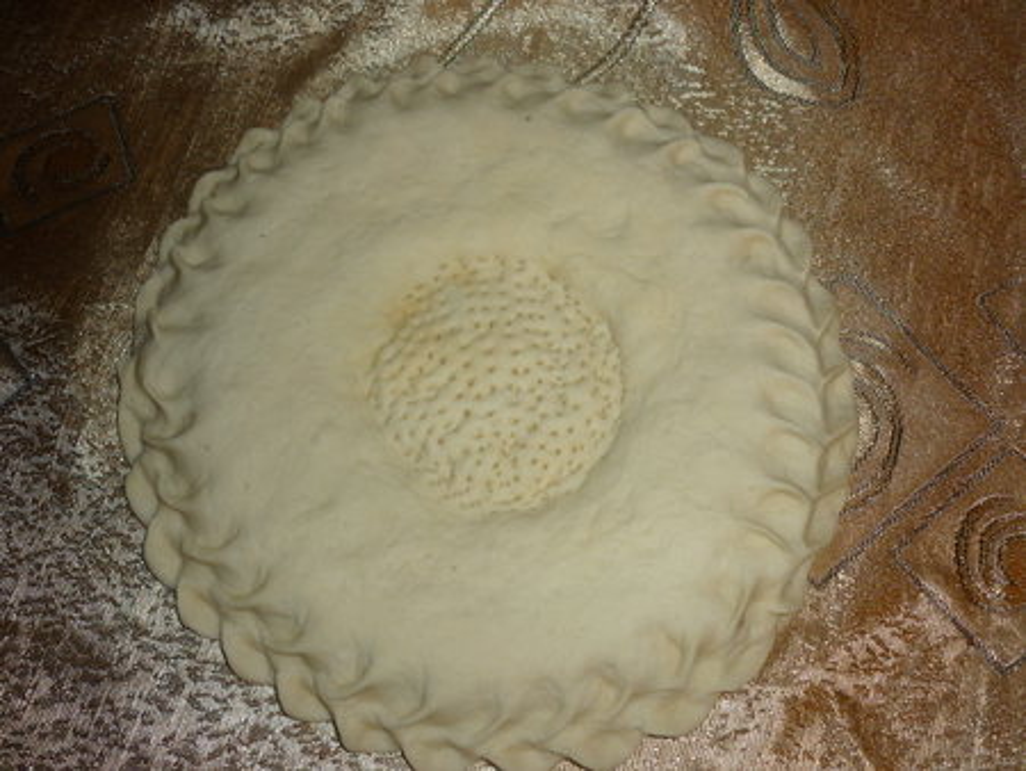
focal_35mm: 33
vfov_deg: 43.0
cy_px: 386
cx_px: 513
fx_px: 979
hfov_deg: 55.3
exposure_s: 1/30
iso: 100
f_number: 2.8
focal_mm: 5.5
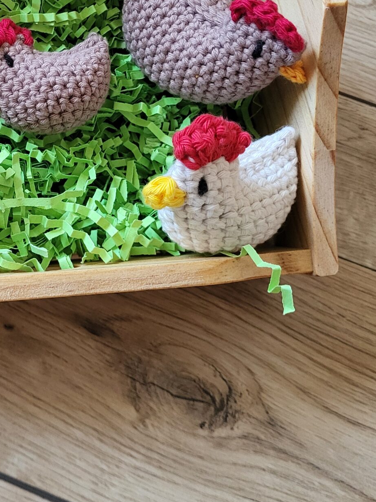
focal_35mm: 54
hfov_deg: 25.8
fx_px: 782
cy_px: 133
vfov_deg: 34.9
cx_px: 13
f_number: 1.8
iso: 400
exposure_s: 1/50
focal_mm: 5.4
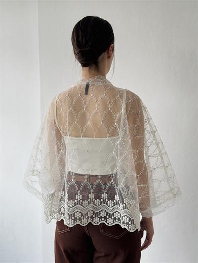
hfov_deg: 30.3
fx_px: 366
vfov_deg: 39.6
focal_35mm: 48
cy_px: 132
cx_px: 99
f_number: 1.78
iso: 64
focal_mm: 6.76
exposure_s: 1/481
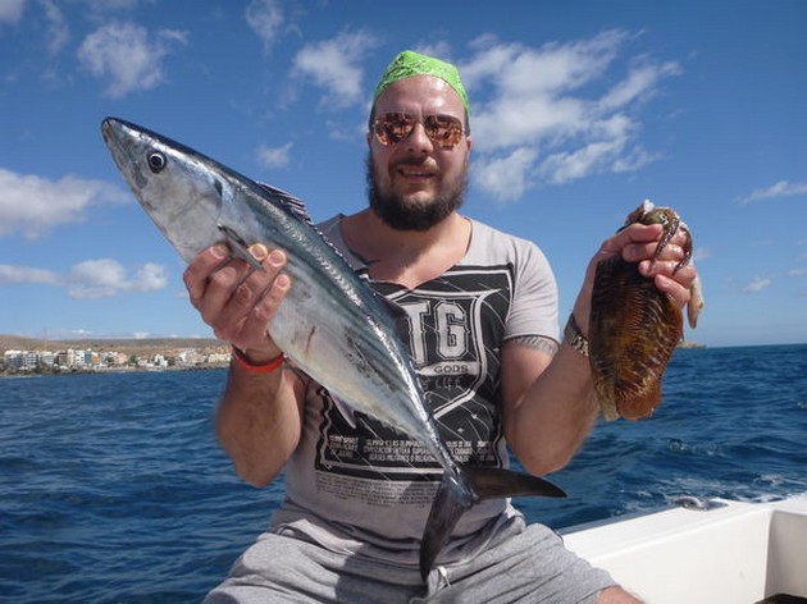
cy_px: 302
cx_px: 404
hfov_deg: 63.5
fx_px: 653
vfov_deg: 49.7
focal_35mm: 28
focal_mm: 4.9
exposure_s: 1/200
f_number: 10
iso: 100
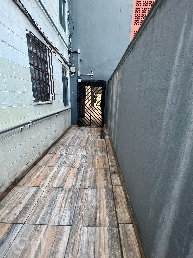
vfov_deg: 102.0
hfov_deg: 85.7
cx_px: 98
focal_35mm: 14
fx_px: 104
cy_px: 126
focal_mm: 1.57
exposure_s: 1/99
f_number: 1.8
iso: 64
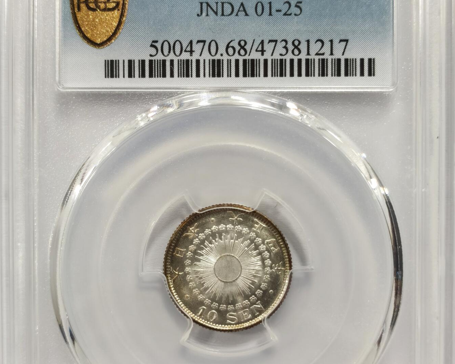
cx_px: 228
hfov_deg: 26.8
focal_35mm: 71
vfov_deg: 21.6
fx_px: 956
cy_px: 180
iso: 100
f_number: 16
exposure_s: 1/100
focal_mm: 5.56
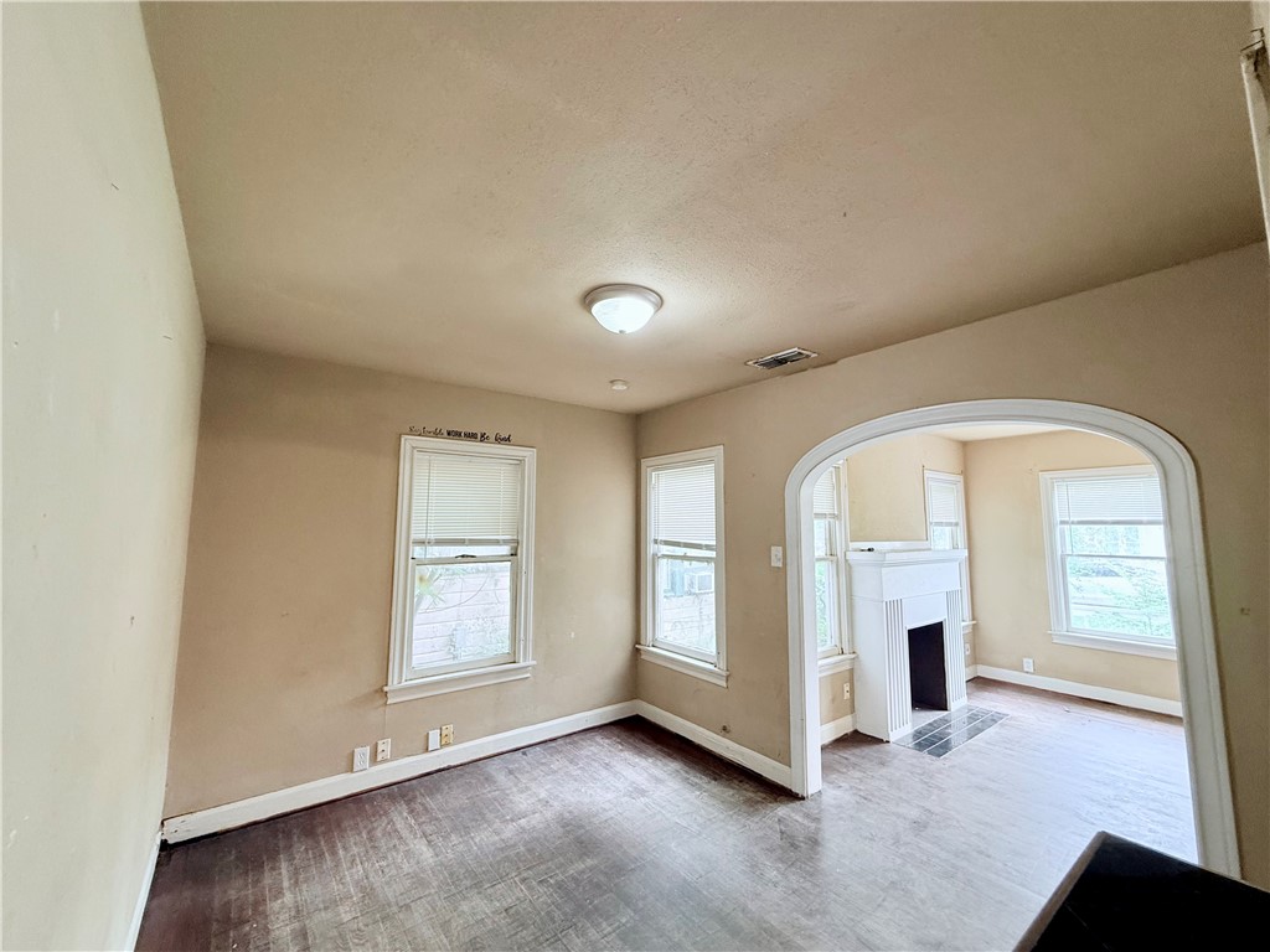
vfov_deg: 85.7
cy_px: 476
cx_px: 635
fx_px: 514
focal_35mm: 14
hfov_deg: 102.1
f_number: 2.2
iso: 200
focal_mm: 2.22
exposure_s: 1/60
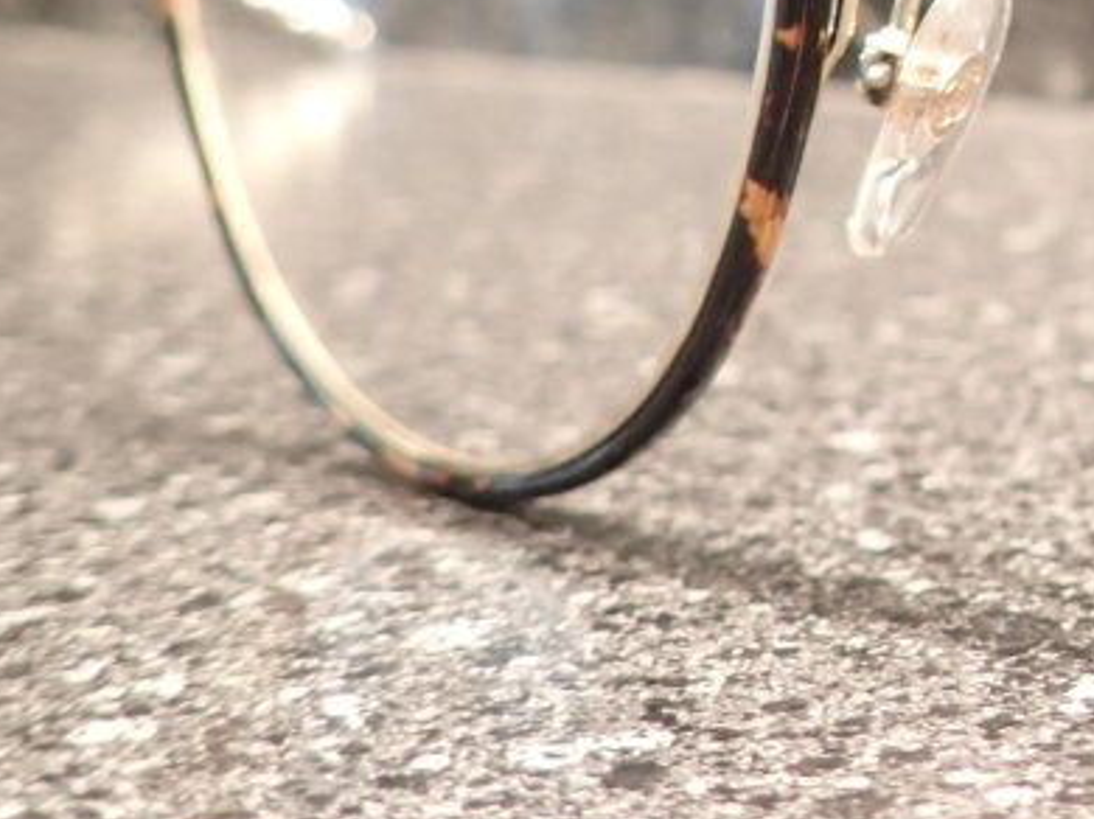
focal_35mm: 77
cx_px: 1593
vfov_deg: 18.1
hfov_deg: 21.6
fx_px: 2432
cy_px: -174
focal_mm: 4.5
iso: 250
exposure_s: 1/30
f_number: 2
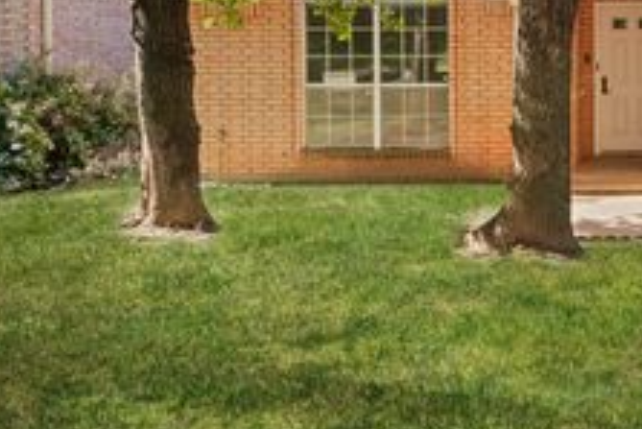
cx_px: 679
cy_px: 48
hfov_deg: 36.5
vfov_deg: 27.7
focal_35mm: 47
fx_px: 839
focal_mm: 21
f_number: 9
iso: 400
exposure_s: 1/60
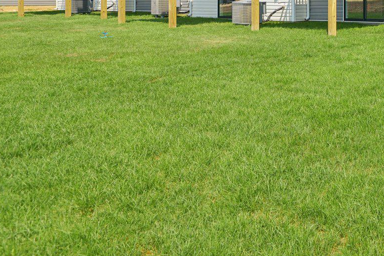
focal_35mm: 37
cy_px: -11
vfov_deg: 32.5
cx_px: 479
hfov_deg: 37.0
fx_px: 395
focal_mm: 14
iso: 200
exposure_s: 1/500
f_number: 8
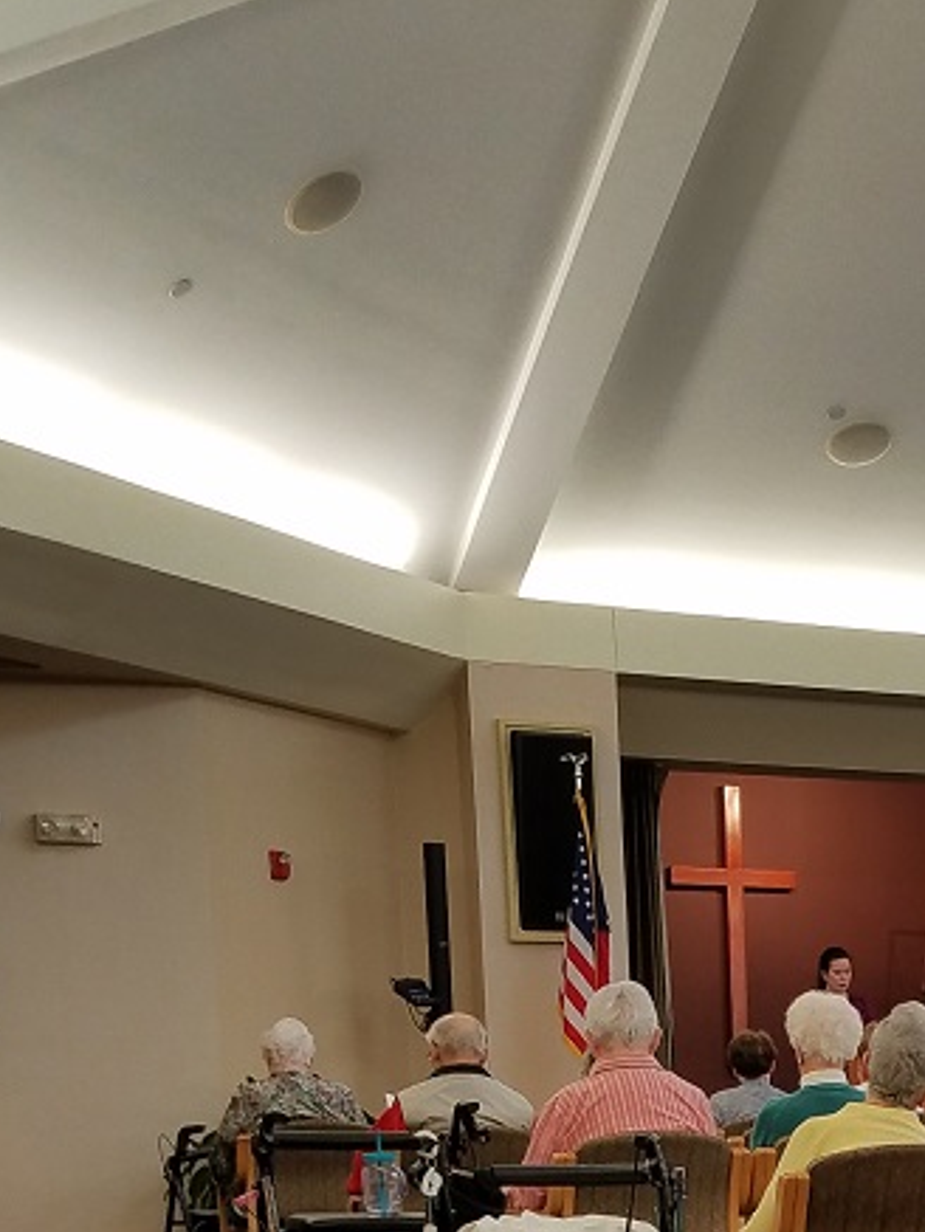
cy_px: 1365
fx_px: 2564
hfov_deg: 19.4
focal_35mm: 72
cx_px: 1077
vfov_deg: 25.1
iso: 80
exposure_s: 1/120
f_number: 1.7
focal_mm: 4.2
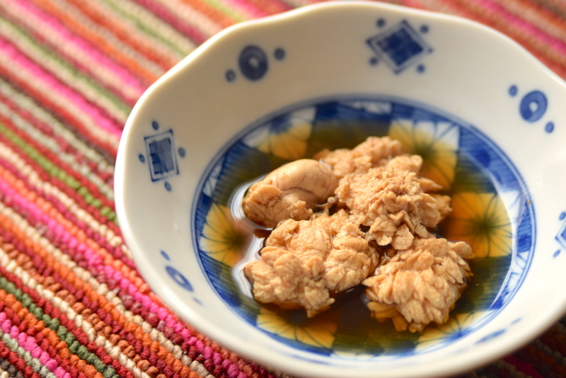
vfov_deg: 12.2
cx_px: 283
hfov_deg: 18.2
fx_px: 1769
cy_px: 189
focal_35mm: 112
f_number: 2.8
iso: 500
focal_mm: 75
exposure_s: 1/400
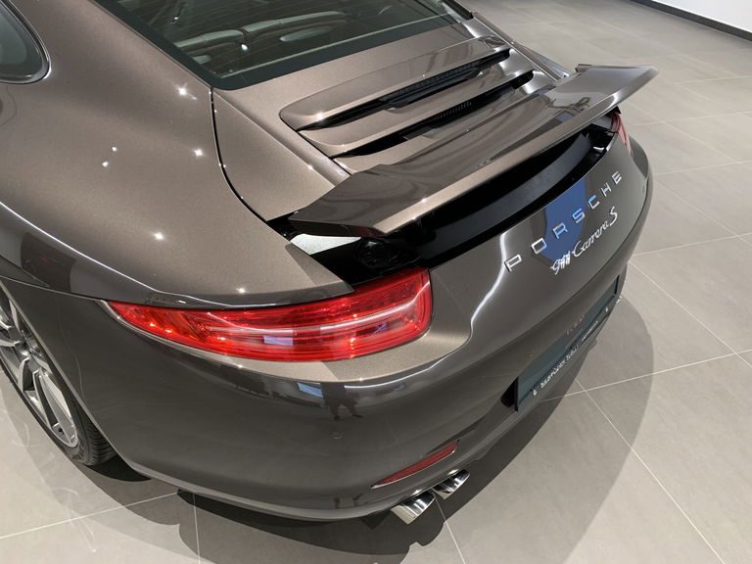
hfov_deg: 67.3
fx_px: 565
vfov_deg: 53.1
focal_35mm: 26
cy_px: 282
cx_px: 376
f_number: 1.8
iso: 320
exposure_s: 1/31
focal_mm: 4.25
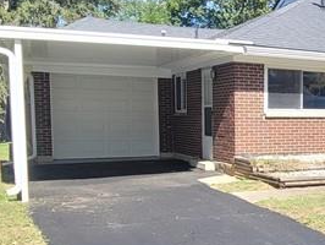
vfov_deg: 28.9
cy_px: 164
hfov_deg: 34.6
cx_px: 327
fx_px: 470
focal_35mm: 50
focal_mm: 2.2
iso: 64
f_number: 2.2
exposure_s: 1/754
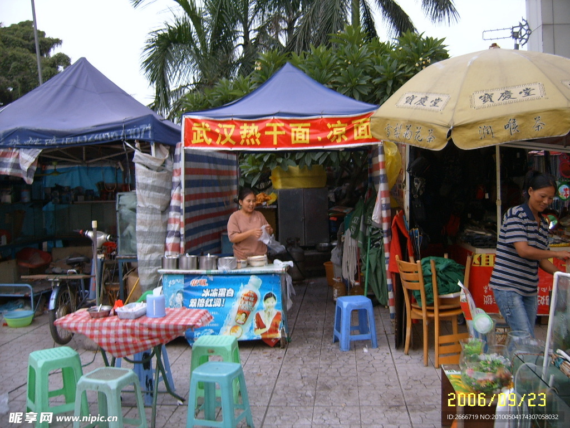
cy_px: 214
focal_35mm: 35
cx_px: 285
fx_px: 576
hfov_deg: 52.6
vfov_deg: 40.7
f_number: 2.8
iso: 50
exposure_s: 1/125
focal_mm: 5.8
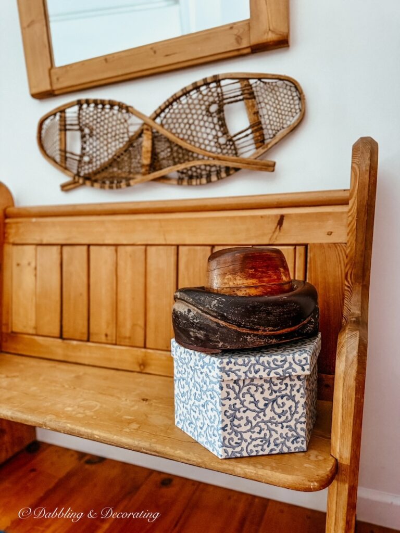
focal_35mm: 24
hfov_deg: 56.8
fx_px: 370
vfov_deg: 71.6
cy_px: 266
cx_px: 200
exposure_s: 1/50
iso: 800
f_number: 1.8
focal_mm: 6.76
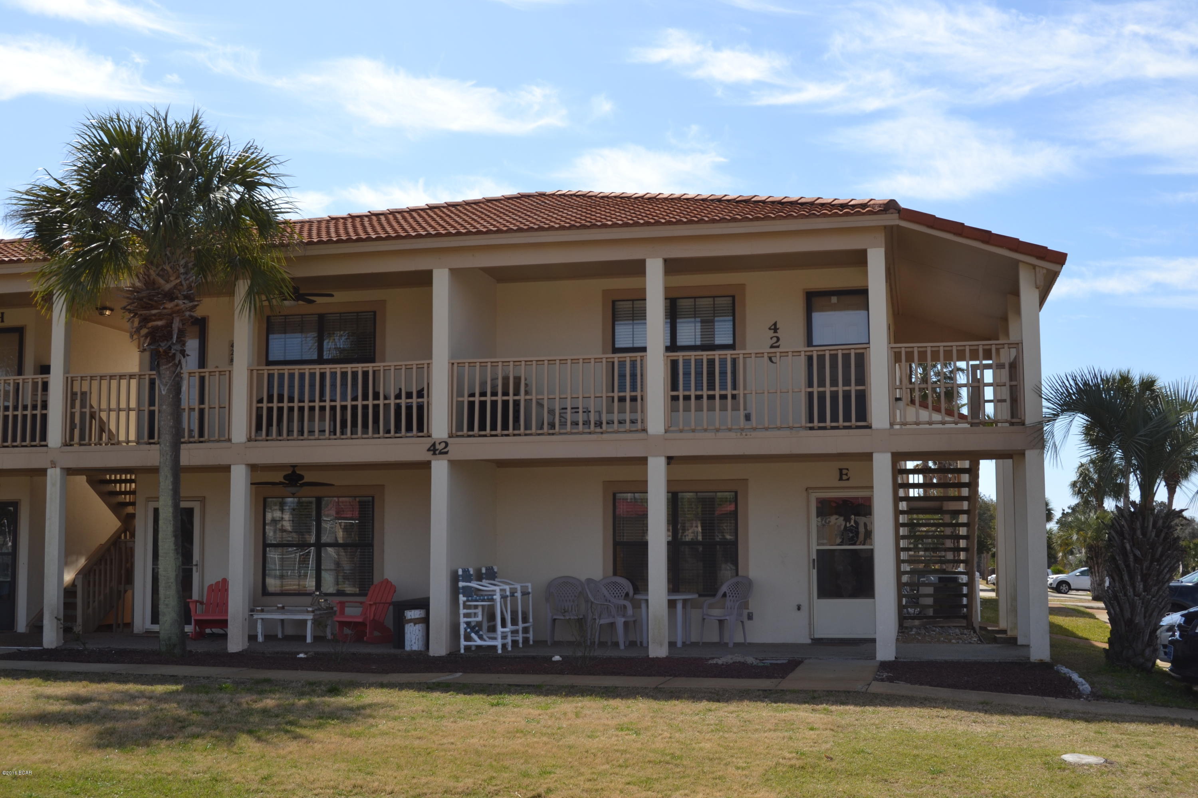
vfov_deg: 34.2
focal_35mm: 39
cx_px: 599
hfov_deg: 49.6
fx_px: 1298
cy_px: 399
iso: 100
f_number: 9
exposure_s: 1/200
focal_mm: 26
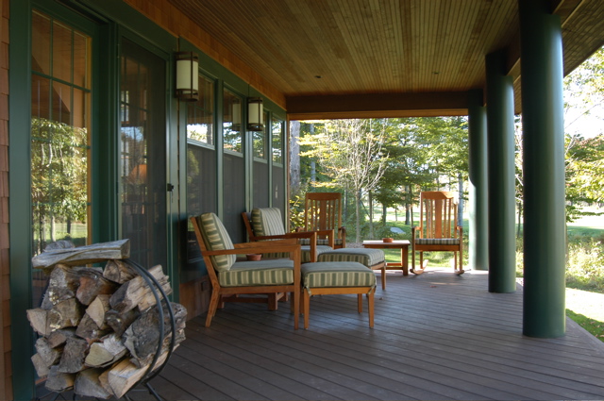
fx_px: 603
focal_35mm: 36
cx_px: 302
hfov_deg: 53.2
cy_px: 200
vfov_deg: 36.8
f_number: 7.1
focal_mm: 24
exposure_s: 1/20
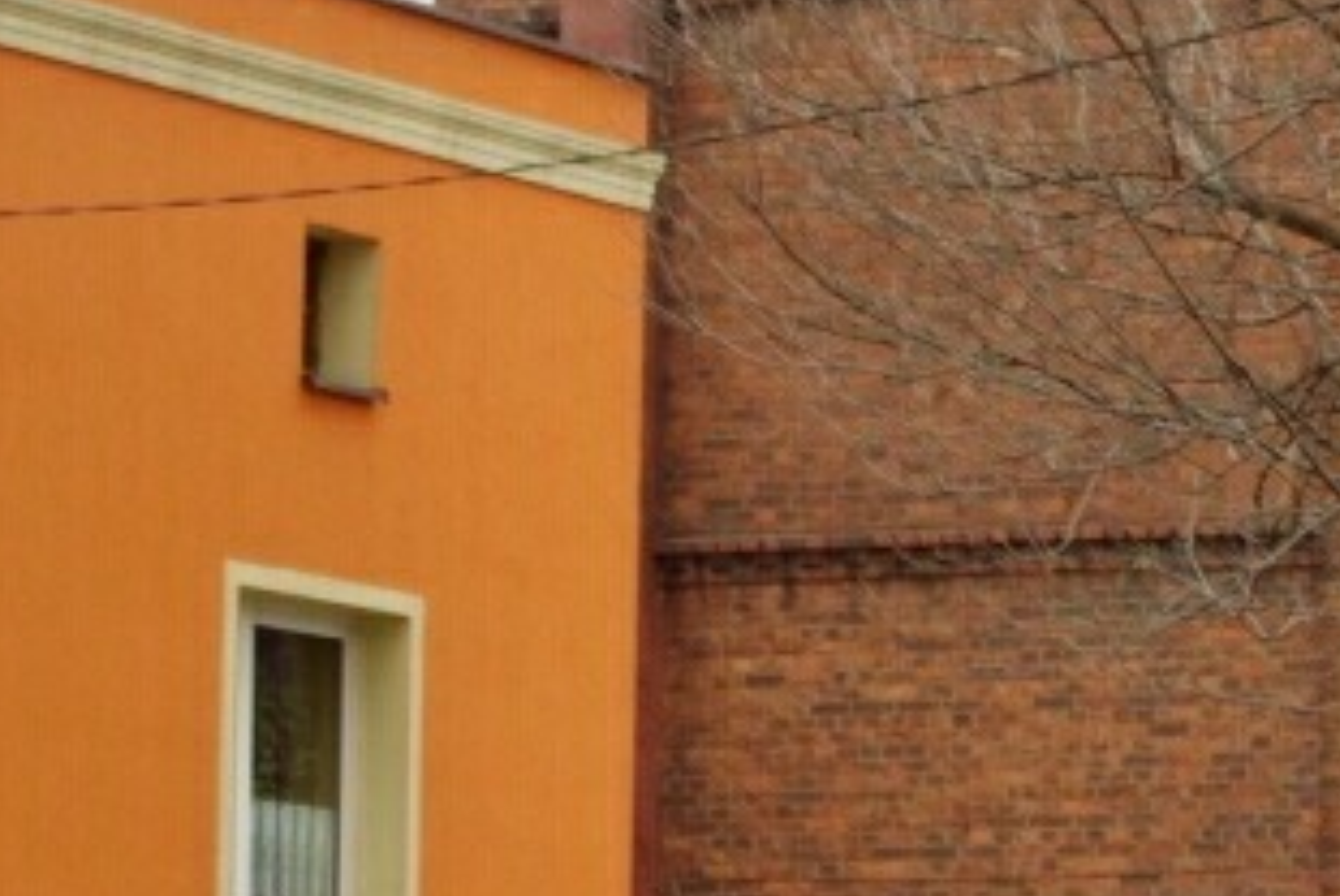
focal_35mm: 237
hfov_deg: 8.5
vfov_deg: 5.8
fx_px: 8830
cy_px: 1034
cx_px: 1892
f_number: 5.6
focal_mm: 55
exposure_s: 1/320
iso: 800
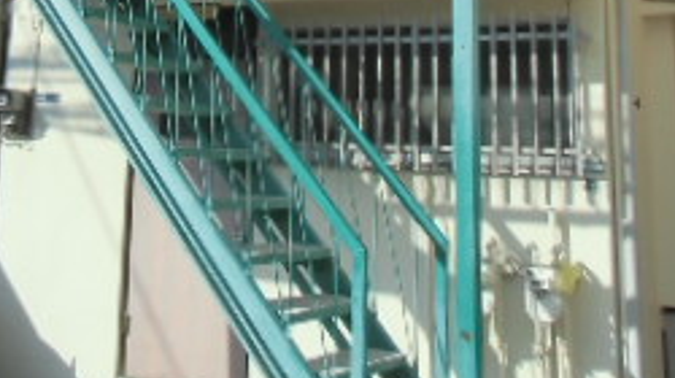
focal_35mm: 67
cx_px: 162
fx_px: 1198
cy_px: -105
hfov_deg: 30.9
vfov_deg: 16.9
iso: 64
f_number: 3
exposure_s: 1/640
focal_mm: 4.24
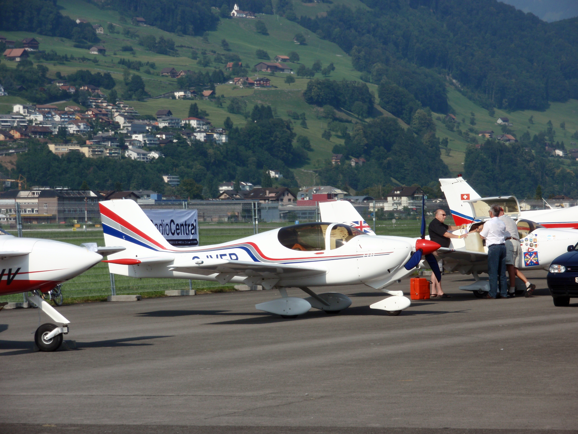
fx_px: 2438
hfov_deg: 13.5
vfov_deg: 10.2
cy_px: 217
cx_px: 289
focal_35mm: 146
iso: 64
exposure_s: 1/500
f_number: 5.6
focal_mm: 26.2
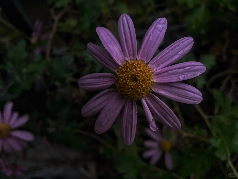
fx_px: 179
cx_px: 119
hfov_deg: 67.3
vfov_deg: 53.1
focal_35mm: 26
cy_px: 90
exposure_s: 1/121
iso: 64
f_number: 1.6
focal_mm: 4.2
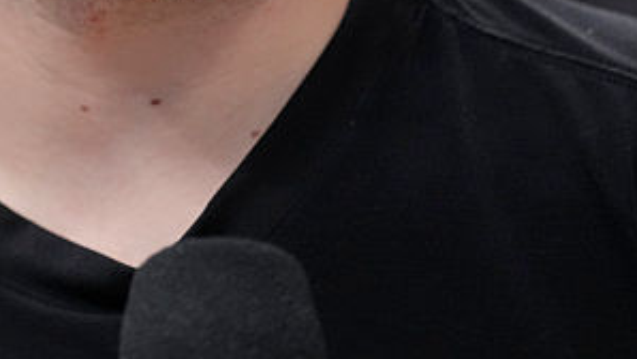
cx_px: -327
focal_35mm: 338
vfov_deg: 3.6
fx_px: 5712
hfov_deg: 6.3
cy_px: -243
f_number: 2
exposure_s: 1/4000
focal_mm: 94
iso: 3200
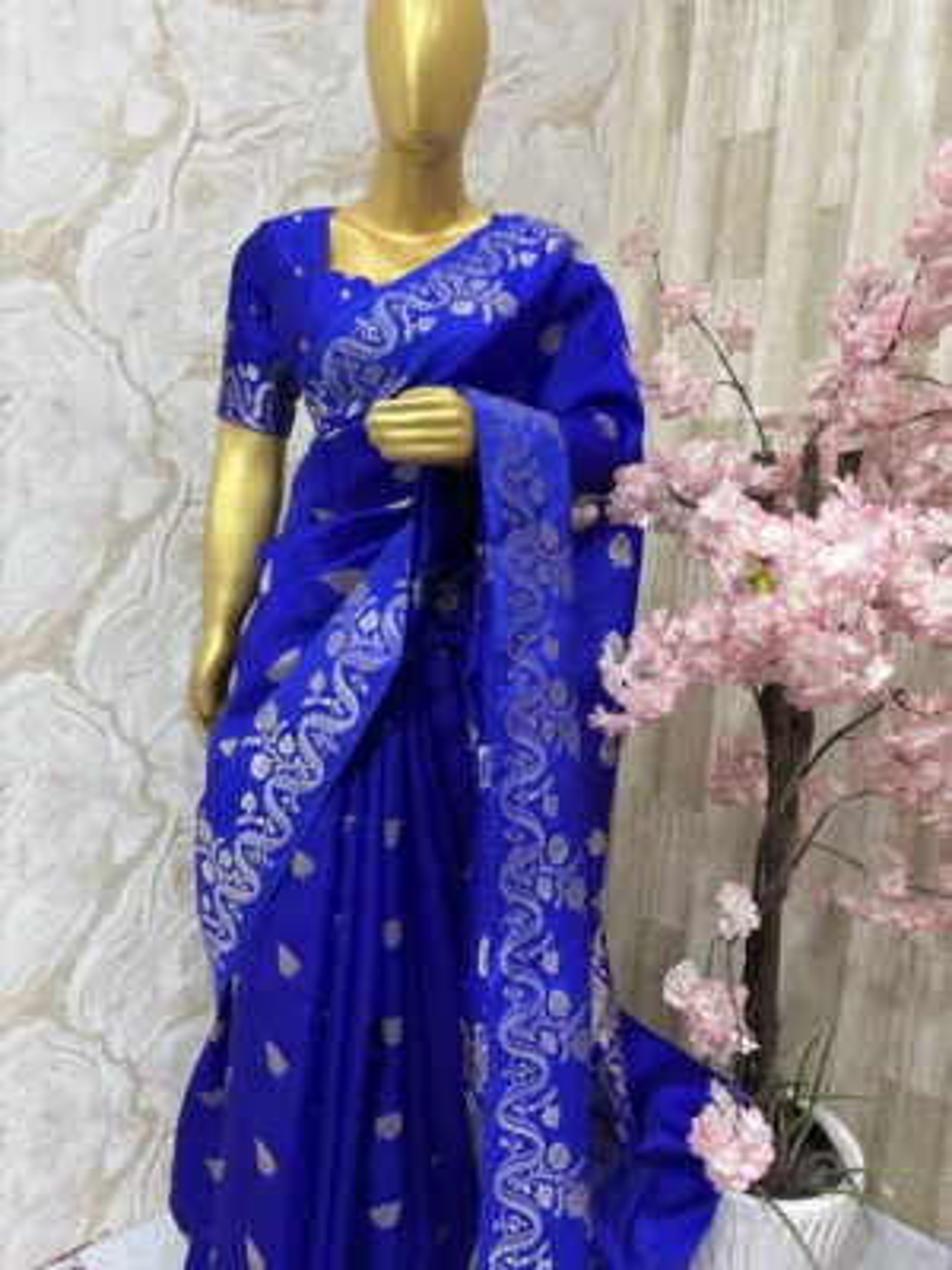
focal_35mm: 26
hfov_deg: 53.1
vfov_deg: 67.3
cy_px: 635
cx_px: 476
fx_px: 953
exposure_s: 1/50
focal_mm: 6
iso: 64
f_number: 1.6
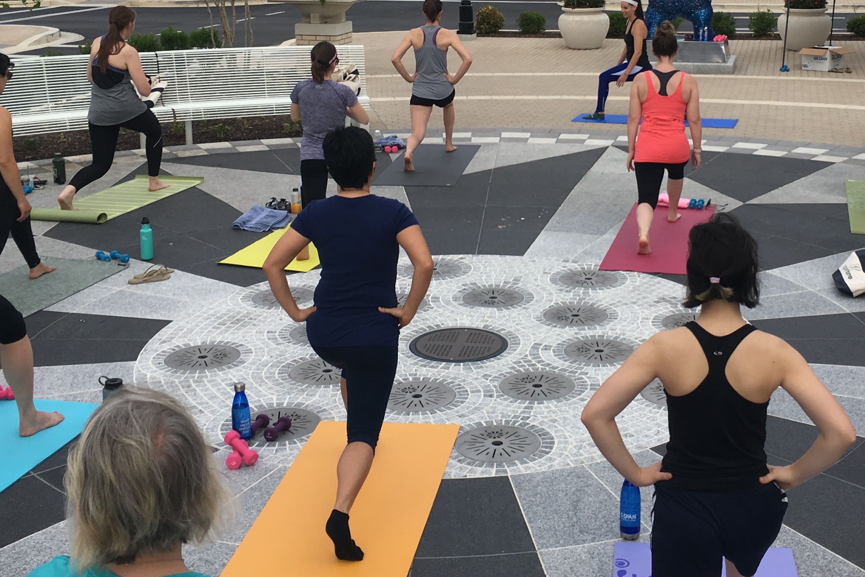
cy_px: 121
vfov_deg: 26.5
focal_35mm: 50
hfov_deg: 39.2
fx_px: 1201
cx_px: 568
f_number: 2.2
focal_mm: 4.15
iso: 25
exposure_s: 1/1083
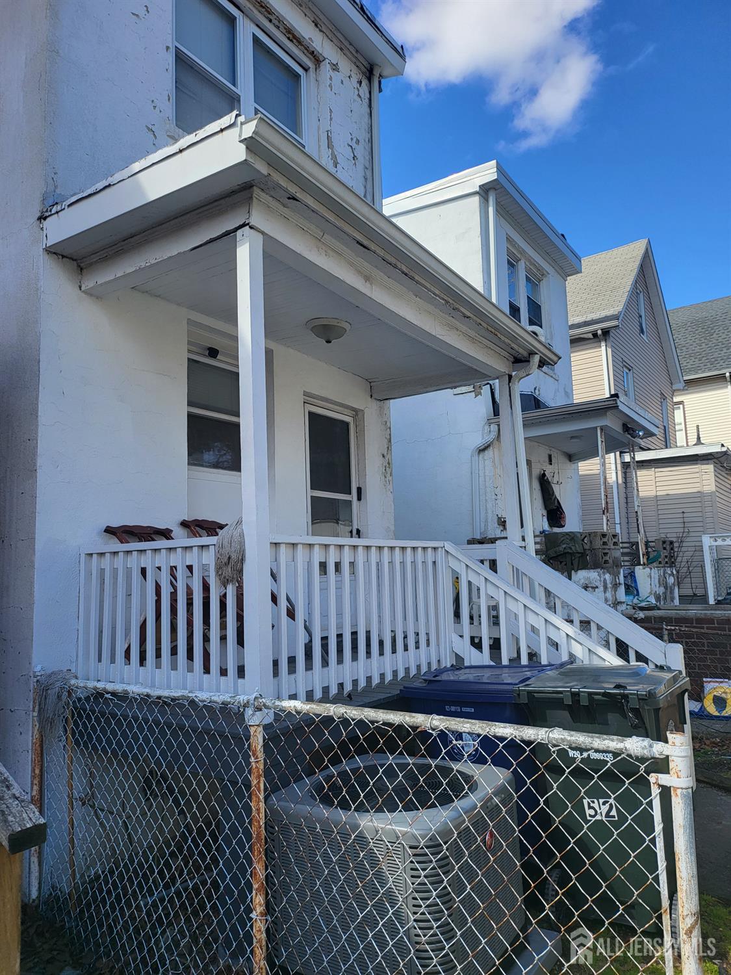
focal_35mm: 24
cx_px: 366
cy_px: 488
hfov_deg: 56.8
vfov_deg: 71.6
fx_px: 676
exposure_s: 1/965
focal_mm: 5
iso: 40
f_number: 1.8
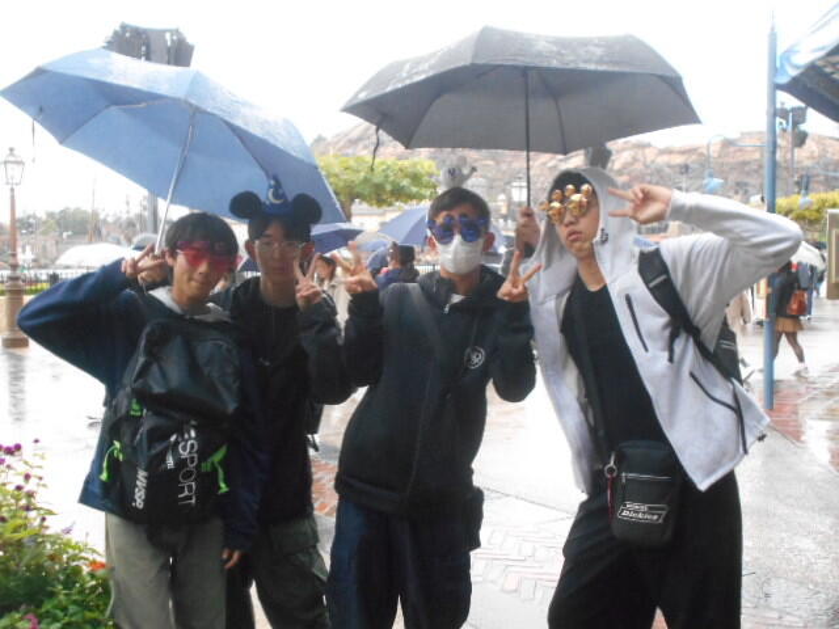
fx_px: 1066
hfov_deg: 42.9
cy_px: 314
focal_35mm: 44
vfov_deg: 32.9
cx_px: 420
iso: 800
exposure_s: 1/100
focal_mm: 7.7
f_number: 4.2
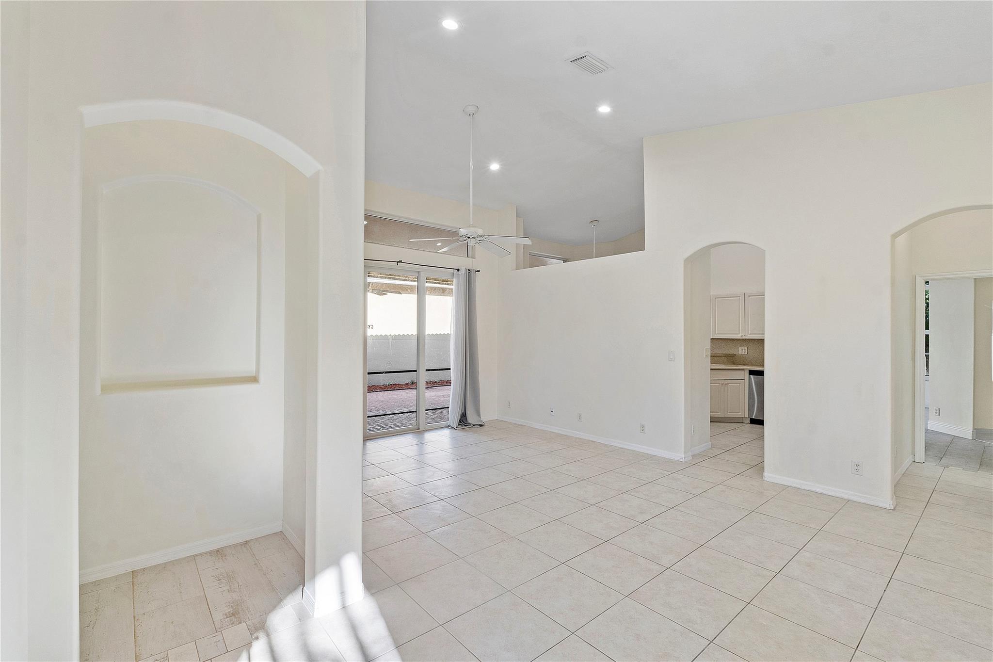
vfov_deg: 72.0
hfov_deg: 95.0
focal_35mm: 16
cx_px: 496
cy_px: 331
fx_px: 455
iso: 160
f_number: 11
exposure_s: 1/20
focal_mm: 11
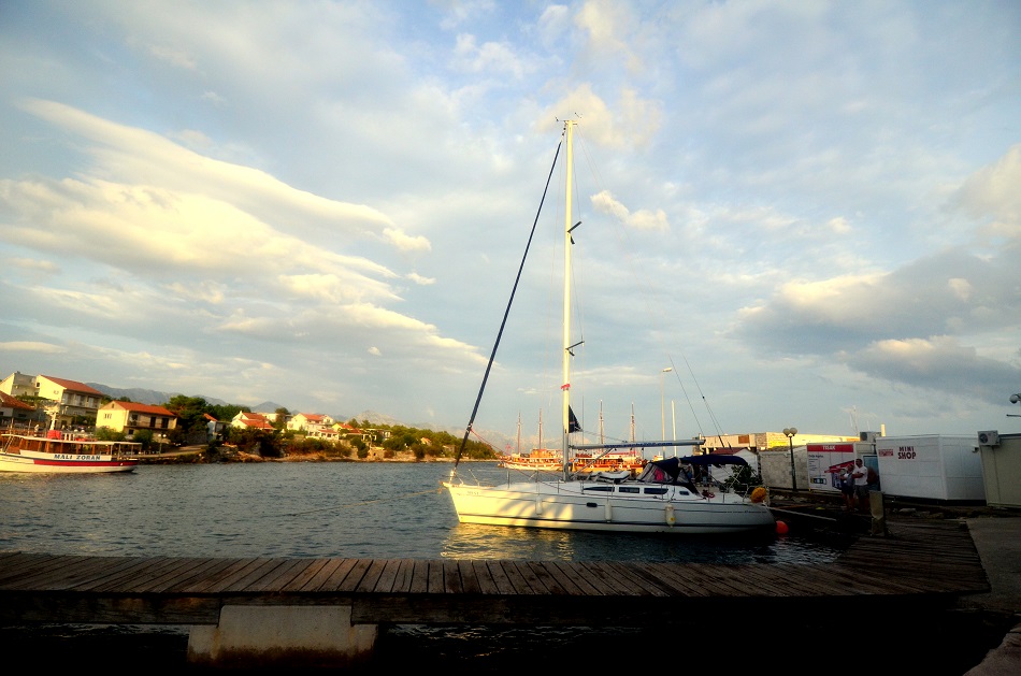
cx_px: 510
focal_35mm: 18
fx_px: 509
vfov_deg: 67.1
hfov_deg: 90.1
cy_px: 338
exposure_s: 1/4000
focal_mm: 12
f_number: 5
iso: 640
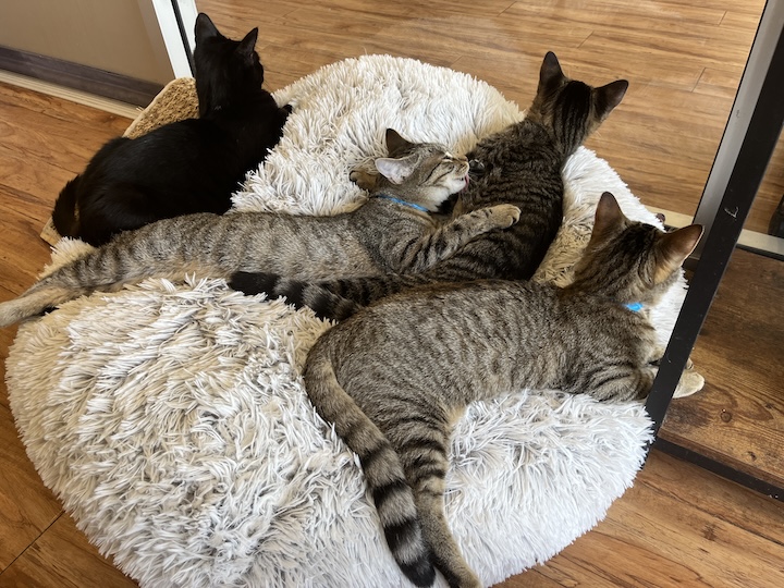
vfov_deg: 53.1
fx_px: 589
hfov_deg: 67.3
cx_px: 392
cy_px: 294
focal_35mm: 26
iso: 64
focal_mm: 5.1
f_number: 1.6
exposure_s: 1/120
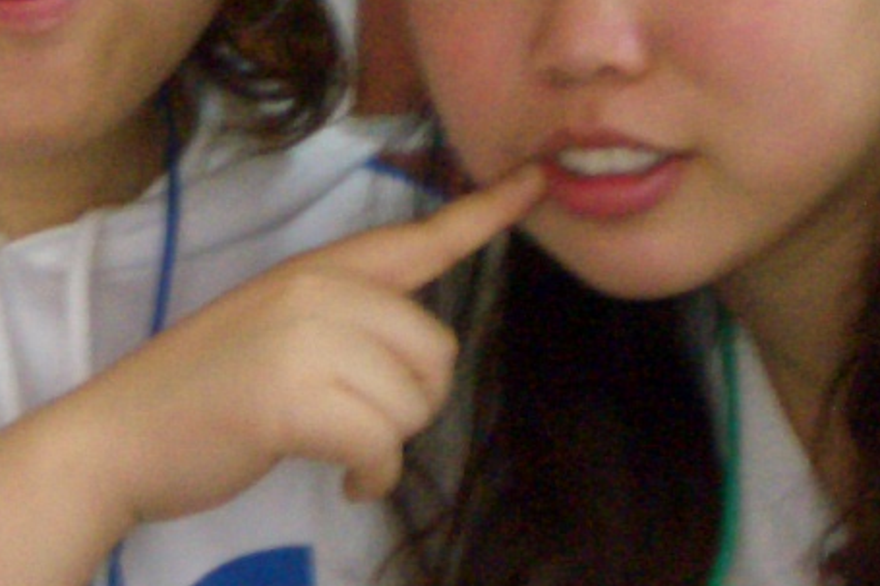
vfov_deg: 4.3
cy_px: -39
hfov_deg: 6.4
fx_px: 7868
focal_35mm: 322
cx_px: -161
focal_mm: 14.6
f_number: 4.4
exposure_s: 1/8
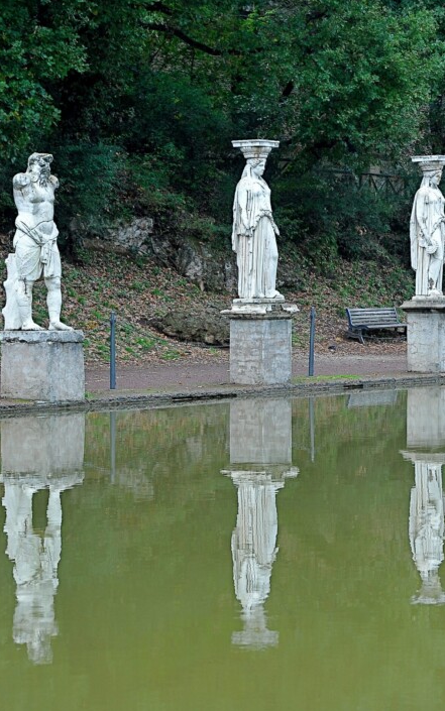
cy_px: 356
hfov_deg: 10.0
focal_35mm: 131
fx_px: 2540
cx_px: 390
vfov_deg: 15.9
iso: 400
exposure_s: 1/160
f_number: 6.3
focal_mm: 85
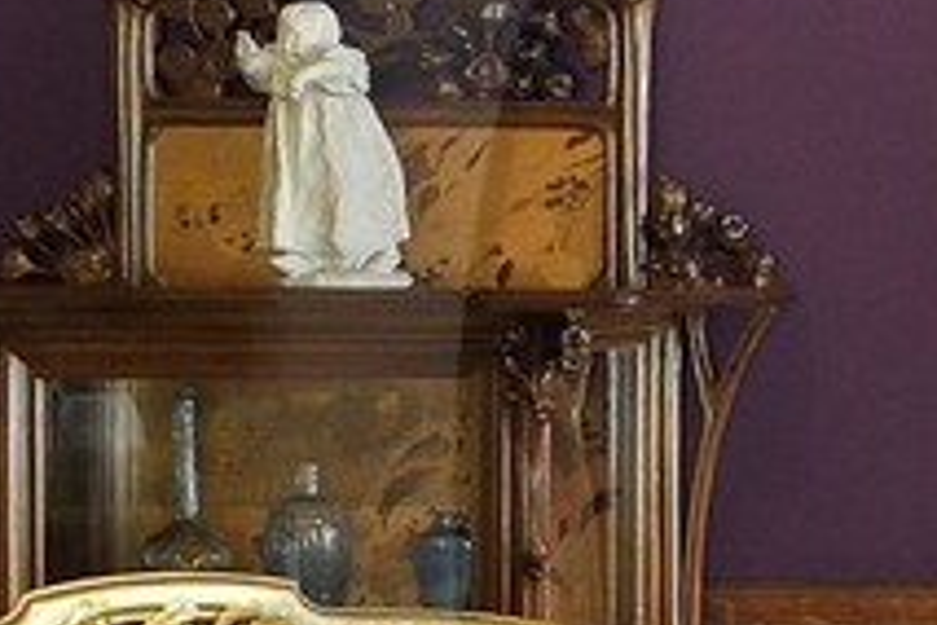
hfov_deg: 10.2
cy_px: 515
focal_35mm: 180
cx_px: 2072
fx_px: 4685
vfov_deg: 7.6
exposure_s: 1/25
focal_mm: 24
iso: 800
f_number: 5
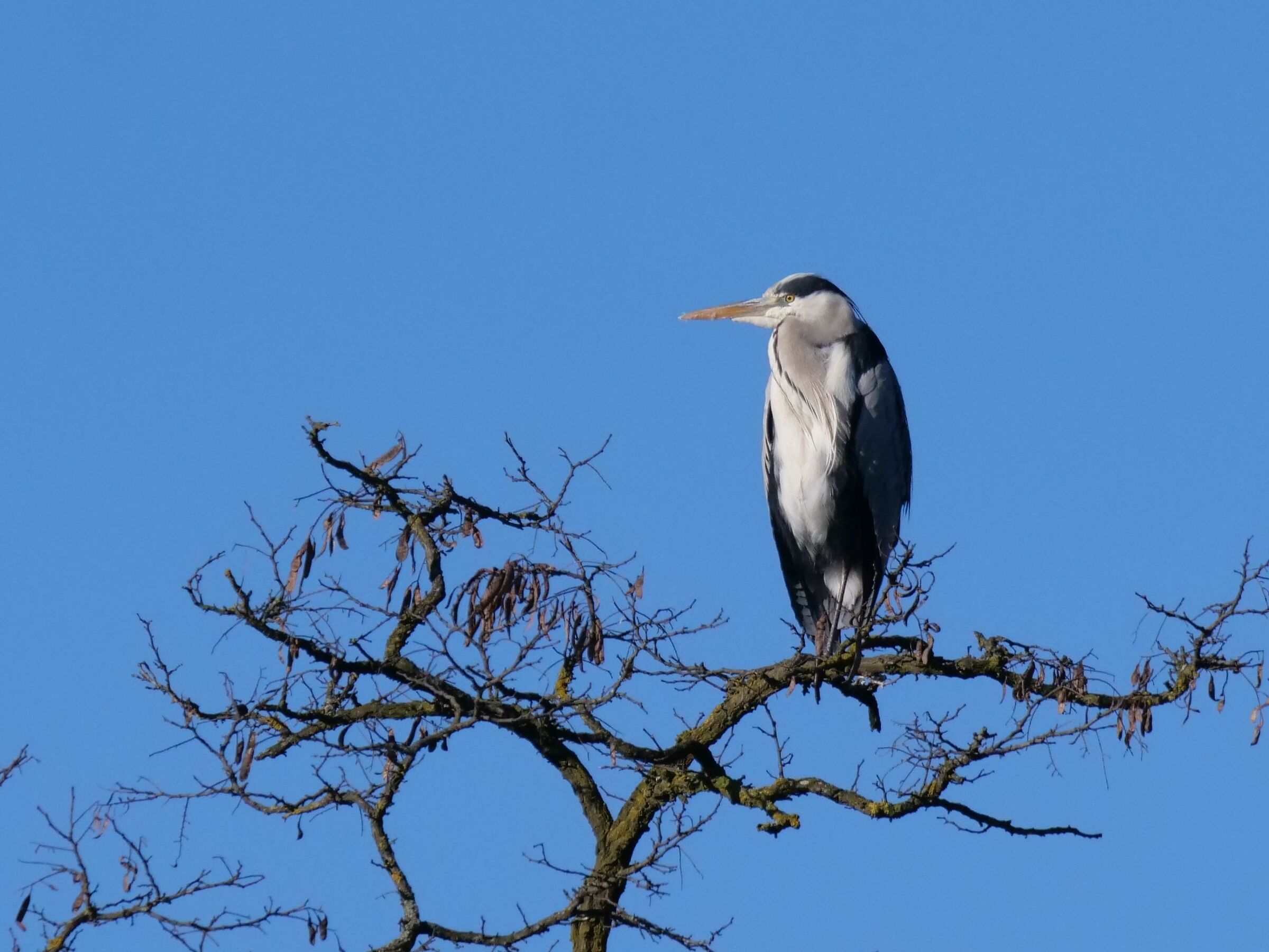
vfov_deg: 1.9
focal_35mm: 800
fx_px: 29327
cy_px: 476
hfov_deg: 2.5
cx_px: 634
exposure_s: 1/3200
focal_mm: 400
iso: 800
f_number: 8
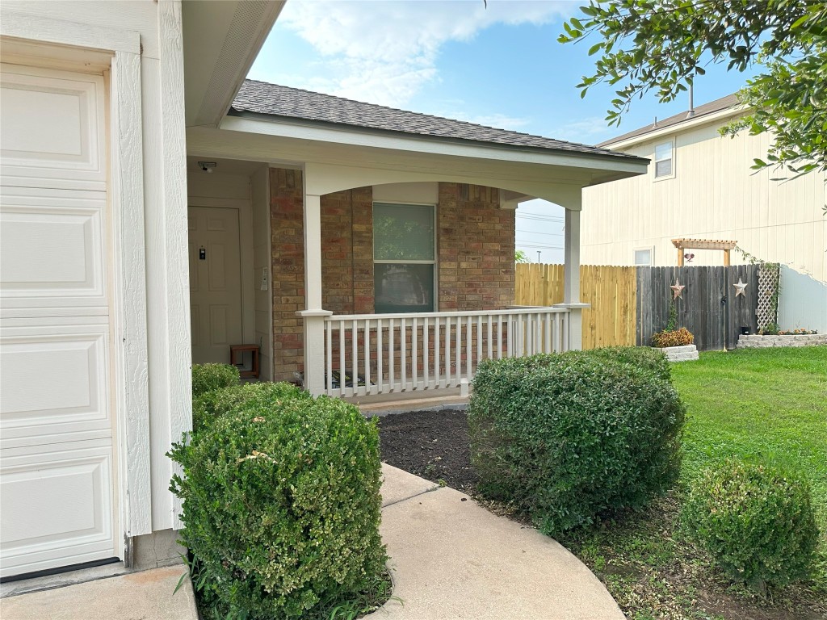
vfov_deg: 56.8
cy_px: 310
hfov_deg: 71.6
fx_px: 573
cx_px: 414
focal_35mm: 24
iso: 80
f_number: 1.78
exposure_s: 1/1304
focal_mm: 6.86
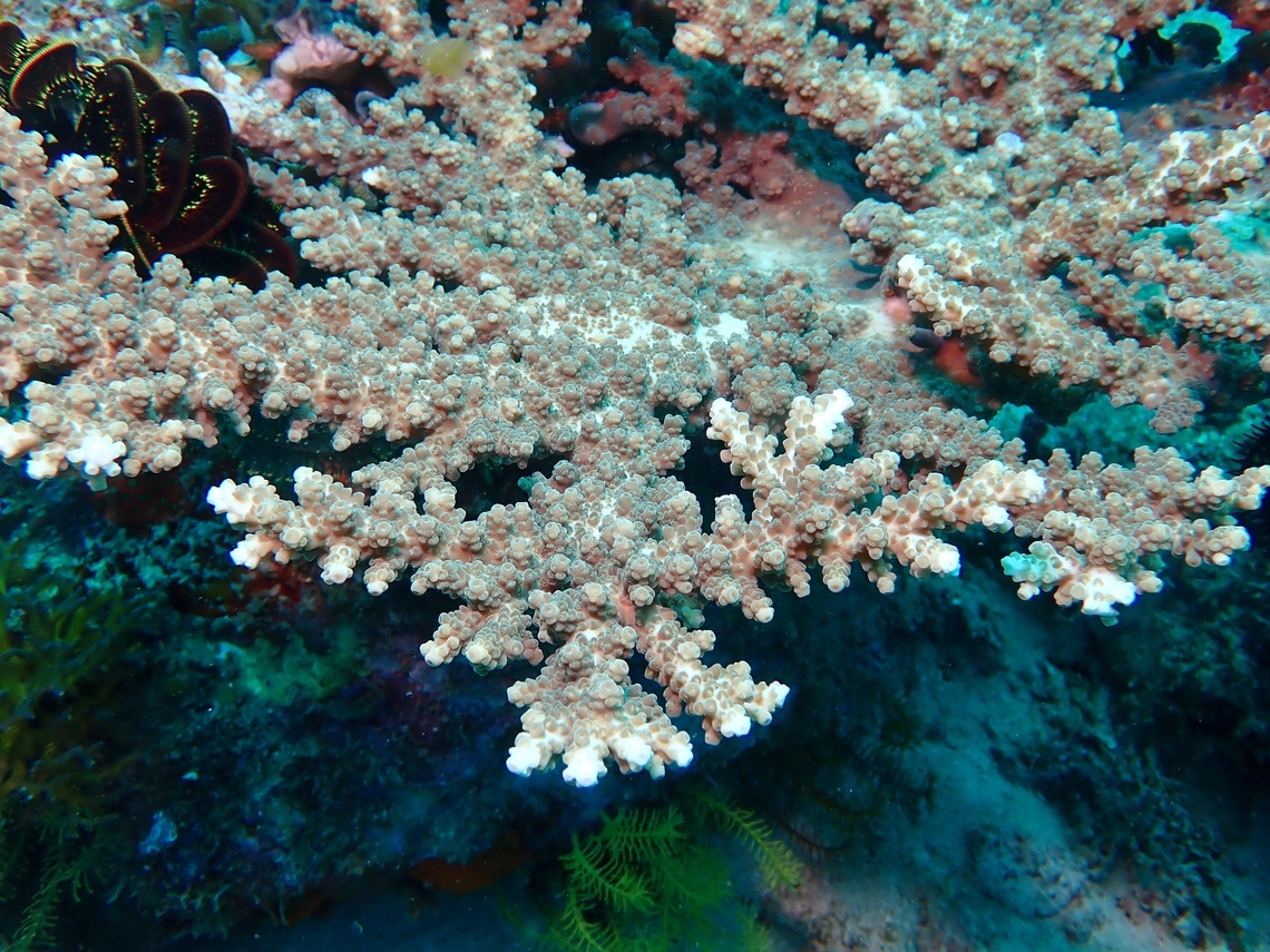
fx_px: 1321
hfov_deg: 51.4
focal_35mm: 36
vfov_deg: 39.7
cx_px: 635
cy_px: 476
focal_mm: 6.37
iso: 100
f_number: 3.5
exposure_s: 1/200
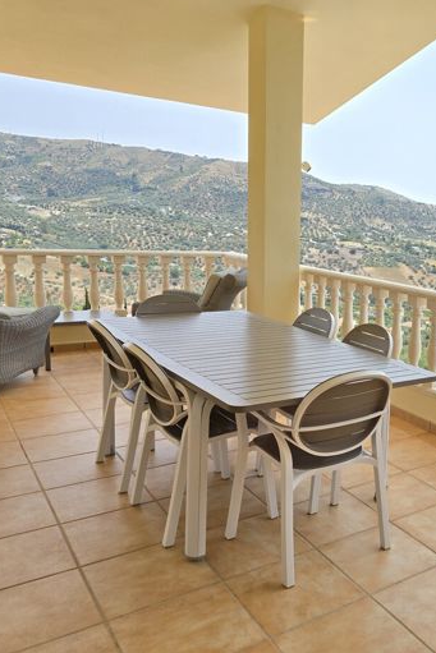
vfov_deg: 57.2
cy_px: 317
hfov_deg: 36.1
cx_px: 435
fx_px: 599
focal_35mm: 33
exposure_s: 1/363
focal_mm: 6.3
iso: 12
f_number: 1.7
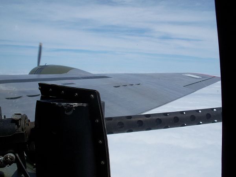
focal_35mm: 35
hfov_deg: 52.6
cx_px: 118
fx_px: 239
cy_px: 88
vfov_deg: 40.7
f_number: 5.5
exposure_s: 1/1600
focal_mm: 6.3
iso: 80
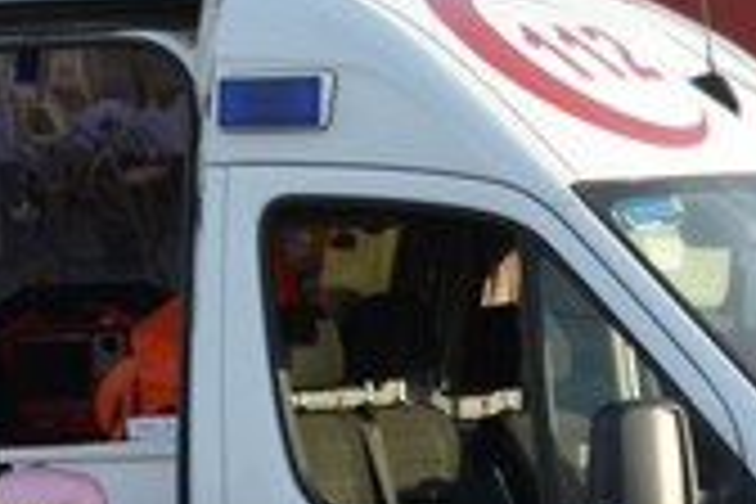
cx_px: 50
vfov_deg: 3.7
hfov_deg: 5.6
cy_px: 554
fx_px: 7769
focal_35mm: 370
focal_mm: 62
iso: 200
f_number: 6.3
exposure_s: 1/160
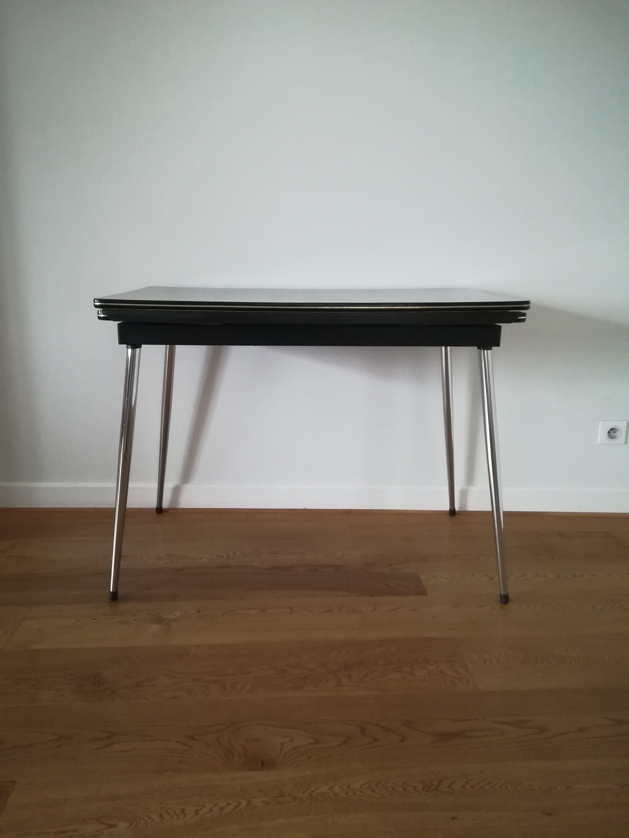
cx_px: 314
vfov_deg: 67.3
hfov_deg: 53.1
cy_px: 419
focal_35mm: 26
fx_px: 630
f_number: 2.2
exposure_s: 1/14.3
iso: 640
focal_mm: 3.83
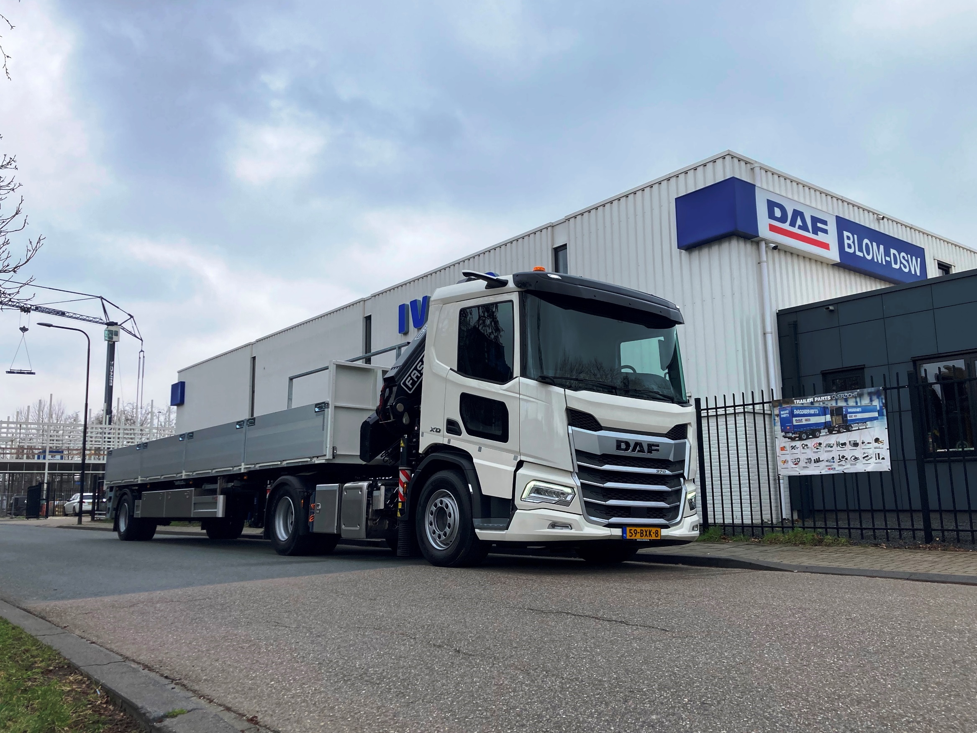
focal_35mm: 29
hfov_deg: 61.7
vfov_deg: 48.2
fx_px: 819
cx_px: 486
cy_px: 368
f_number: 1.8
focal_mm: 3.99
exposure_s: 1/857
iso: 20
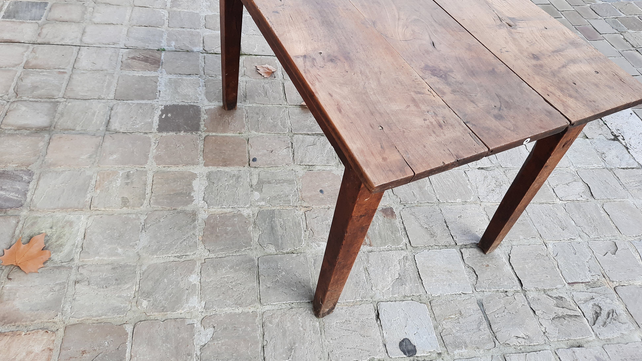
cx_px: 322
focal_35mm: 28
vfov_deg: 41.0
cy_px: 124
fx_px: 477
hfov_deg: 67.9
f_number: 2
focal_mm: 4.6
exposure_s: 1/188
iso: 32
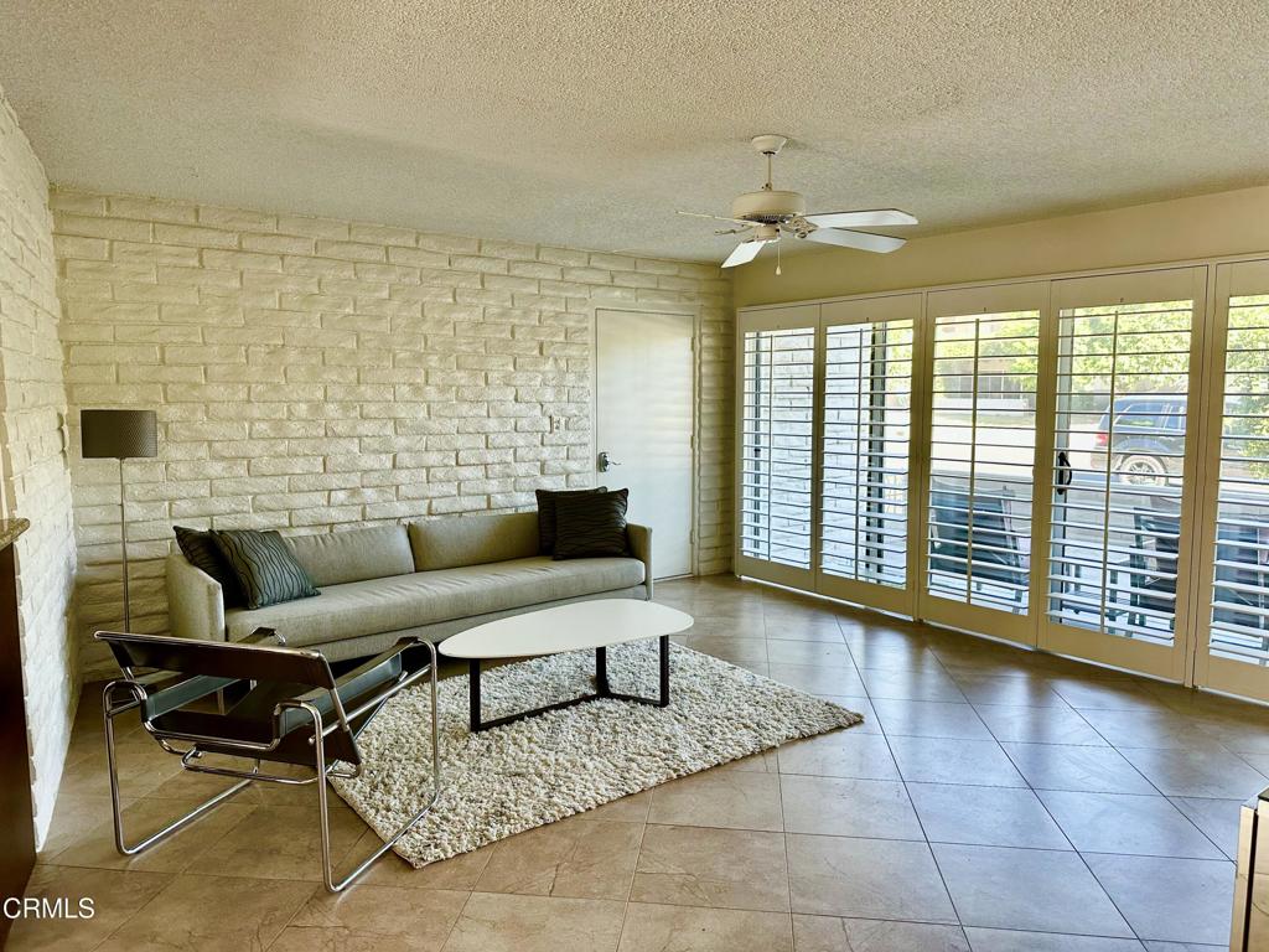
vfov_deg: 56.8
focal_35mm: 24
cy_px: 476
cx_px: 634
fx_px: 880
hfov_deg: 71.6
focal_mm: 6.86
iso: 200
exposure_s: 1/121
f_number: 1.78
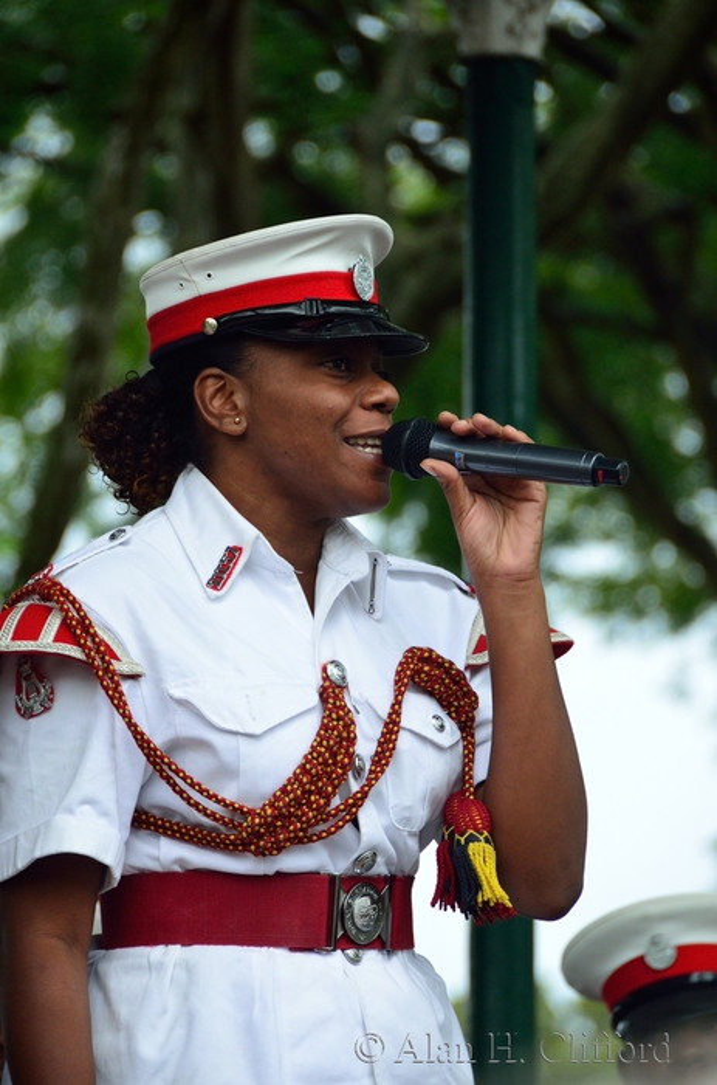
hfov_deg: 4.6
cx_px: 358
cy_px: 542
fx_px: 9011
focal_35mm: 300
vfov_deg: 6.9
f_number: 5.6
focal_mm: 200
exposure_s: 1/250
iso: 1100
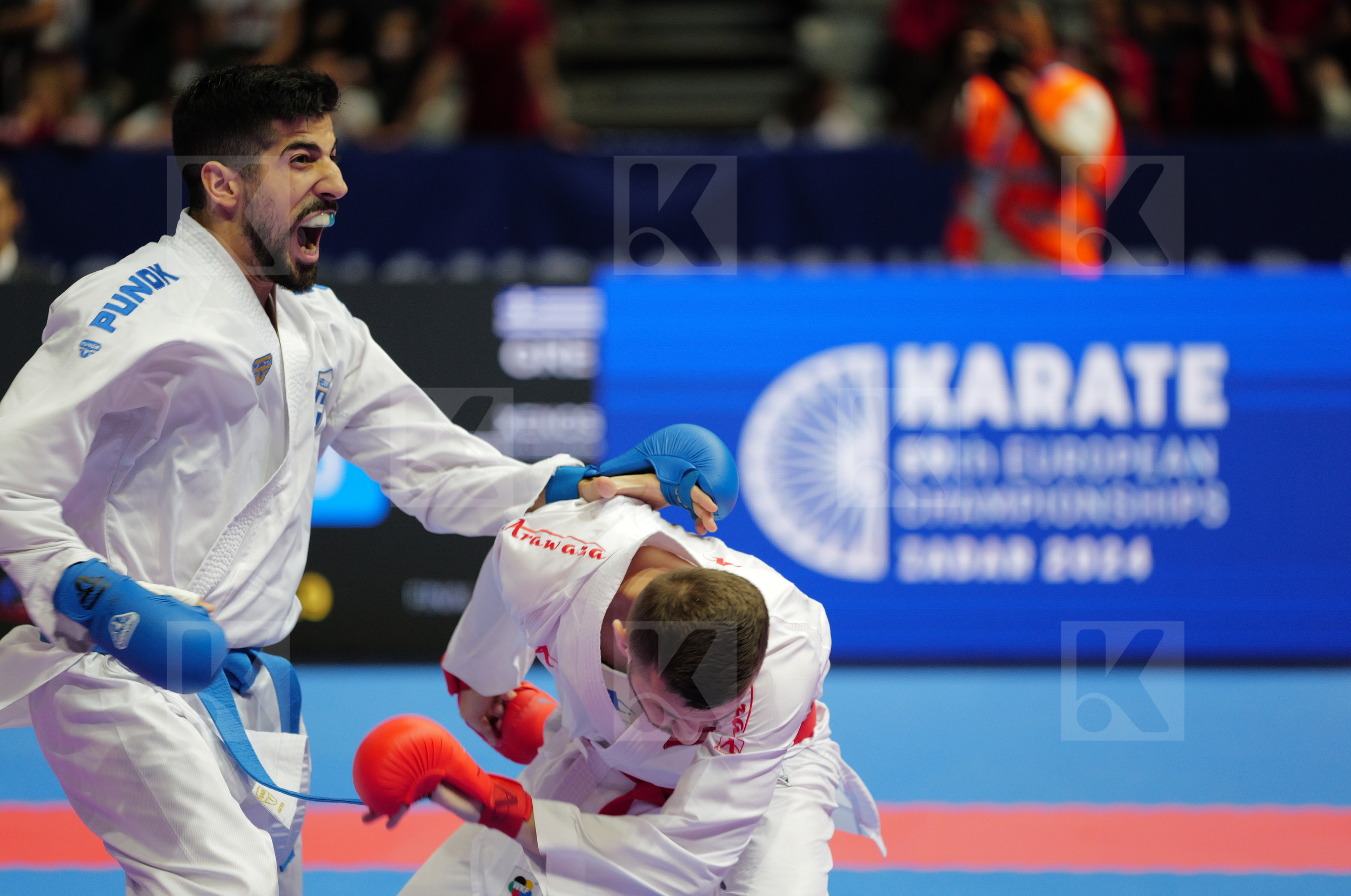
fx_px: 6556
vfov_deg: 7.8
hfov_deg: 11.8
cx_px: 676
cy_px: 448
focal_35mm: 175
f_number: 2.8
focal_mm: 175
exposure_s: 1/1000
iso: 2000
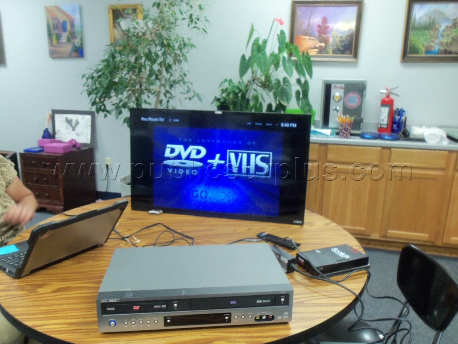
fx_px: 384
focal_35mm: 29
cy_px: 172
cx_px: 229
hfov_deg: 61.7
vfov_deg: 48.2
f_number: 3.4
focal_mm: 5.2
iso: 200
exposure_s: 1/30
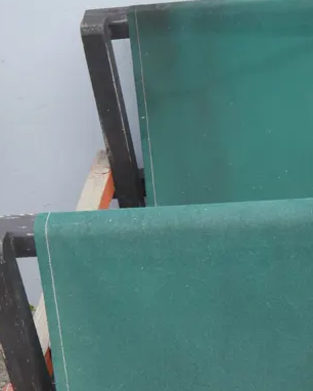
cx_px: 297
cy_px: 461
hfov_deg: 17.0
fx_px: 1030
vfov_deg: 20.2
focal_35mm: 89
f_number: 4
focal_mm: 17
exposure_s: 1/80
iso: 200
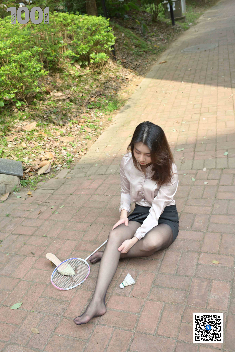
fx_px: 343
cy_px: 176
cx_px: 118
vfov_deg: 54.4
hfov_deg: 37.9
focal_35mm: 35
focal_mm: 35
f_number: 5.6
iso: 200
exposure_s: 1/200
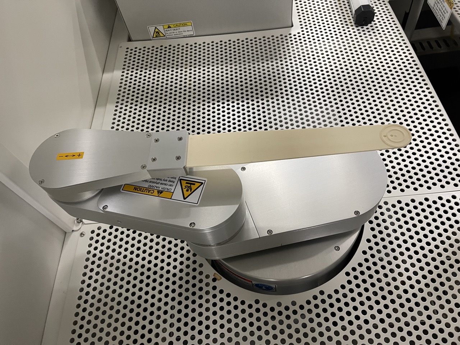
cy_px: 172
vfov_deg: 54.9
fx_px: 332
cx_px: 230
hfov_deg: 69.4
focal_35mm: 25
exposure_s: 1/60
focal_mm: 5.1
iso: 250
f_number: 1.6
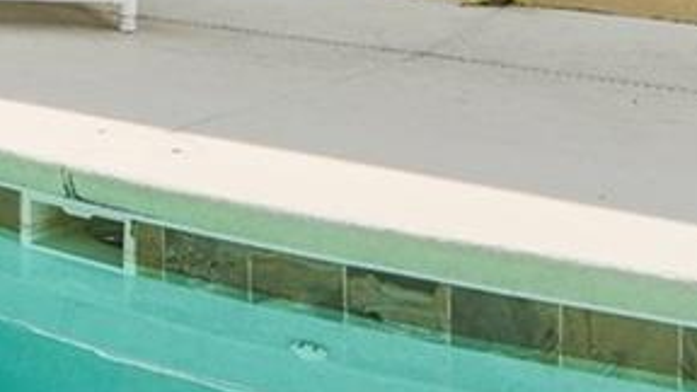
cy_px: -288
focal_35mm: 93
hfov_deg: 17.6
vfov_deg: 12.1
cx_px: -622
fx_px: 1719
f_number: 9
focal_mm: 16
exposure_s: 1/320
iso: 250
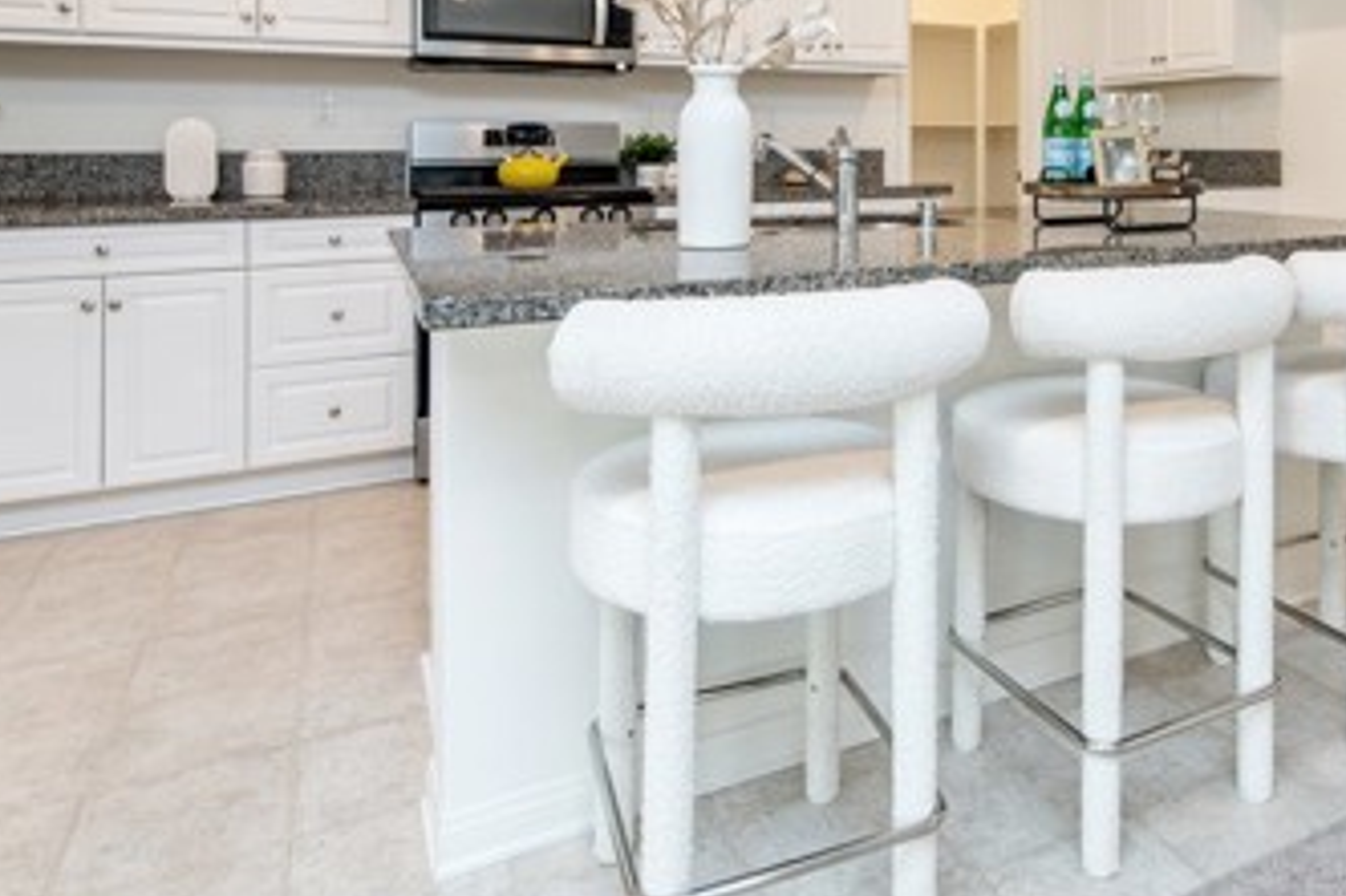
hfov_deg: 65.4
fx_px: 1009
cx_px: 908
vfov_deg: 45.4
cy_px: 174
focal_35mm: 27
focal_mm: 14
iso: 400
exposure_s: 1/60
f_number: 4
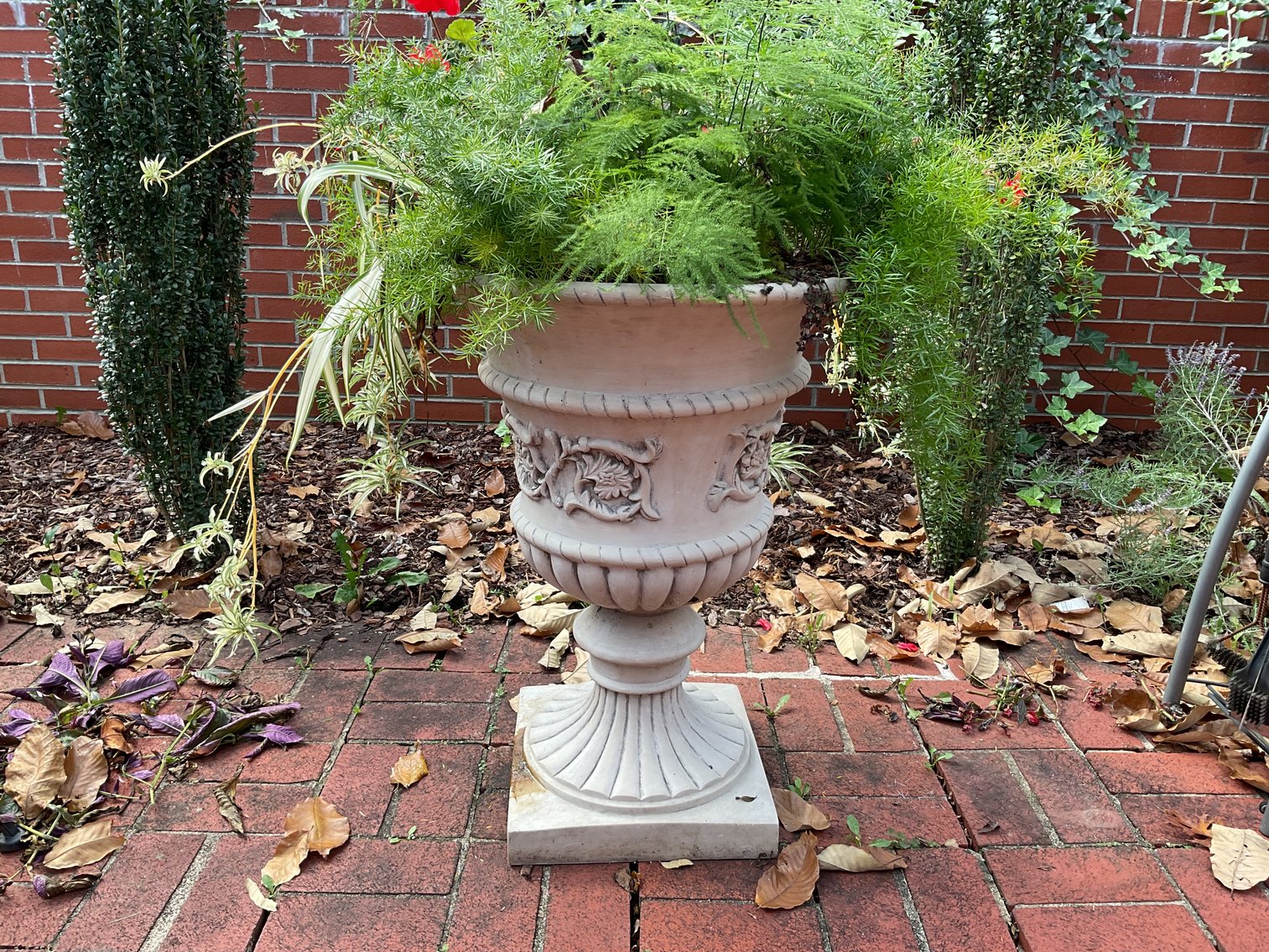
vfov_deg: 48.2
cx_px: 634
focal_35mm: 29
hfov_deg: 61.7
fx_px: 1063
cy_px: 476
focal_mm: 3
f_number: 1.8
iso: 16
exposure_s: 1/154
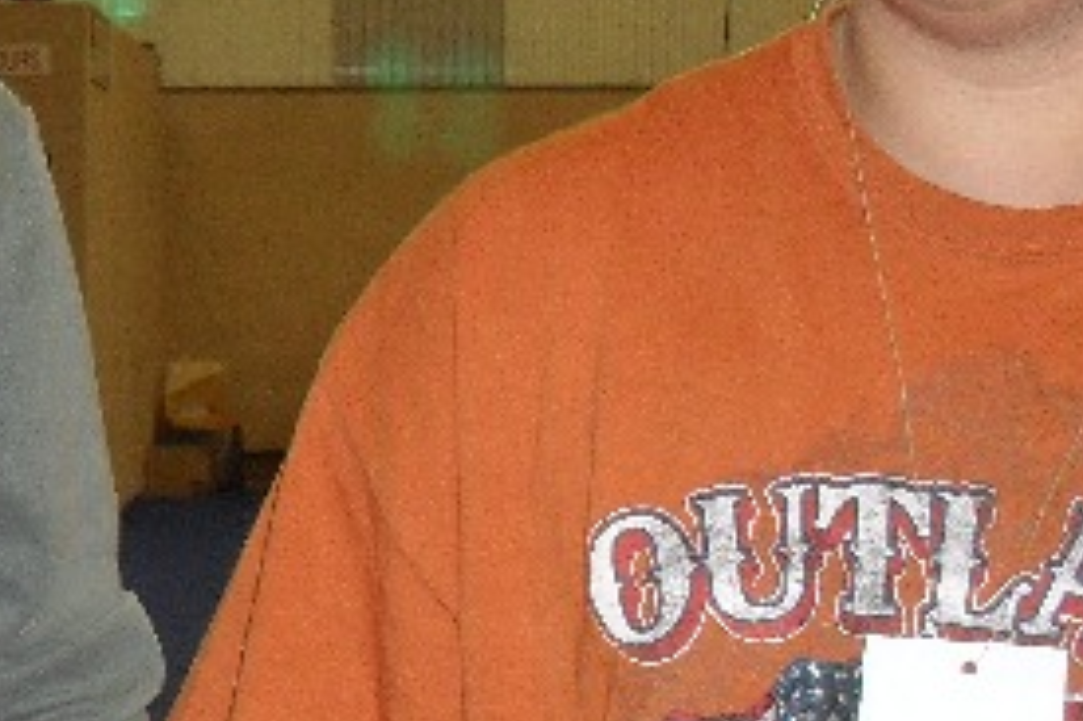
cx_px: -327
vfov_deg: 12.9
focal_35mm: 106
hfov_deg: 18.0
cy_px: 244
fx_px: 3187
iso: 200
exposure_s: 1/45
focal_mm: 6.3
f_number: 3.2
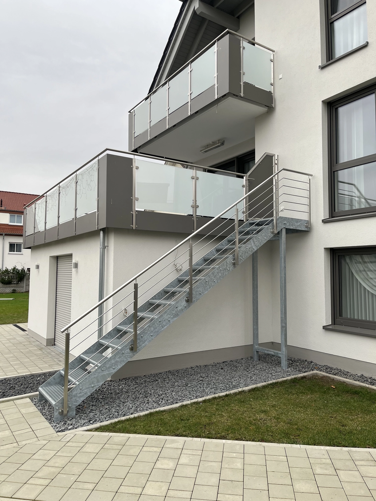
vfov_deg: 67.3
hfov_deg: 53.1
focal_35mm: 26
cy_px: 250
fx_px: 377
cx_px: 188
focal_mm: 5.1
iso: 50
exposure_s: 1/484
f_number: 1.6
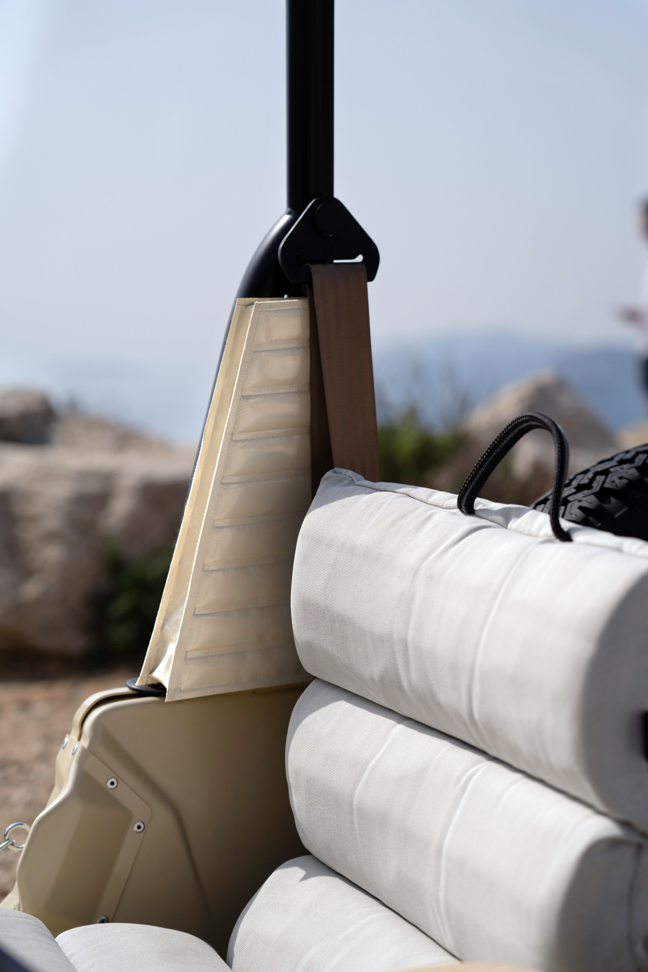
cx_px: 324
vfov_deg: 27.3
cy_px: 486
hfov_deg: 18.4
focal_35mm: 74
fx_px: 1998
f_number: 4
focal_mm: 74
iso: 64
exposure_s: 1/1600
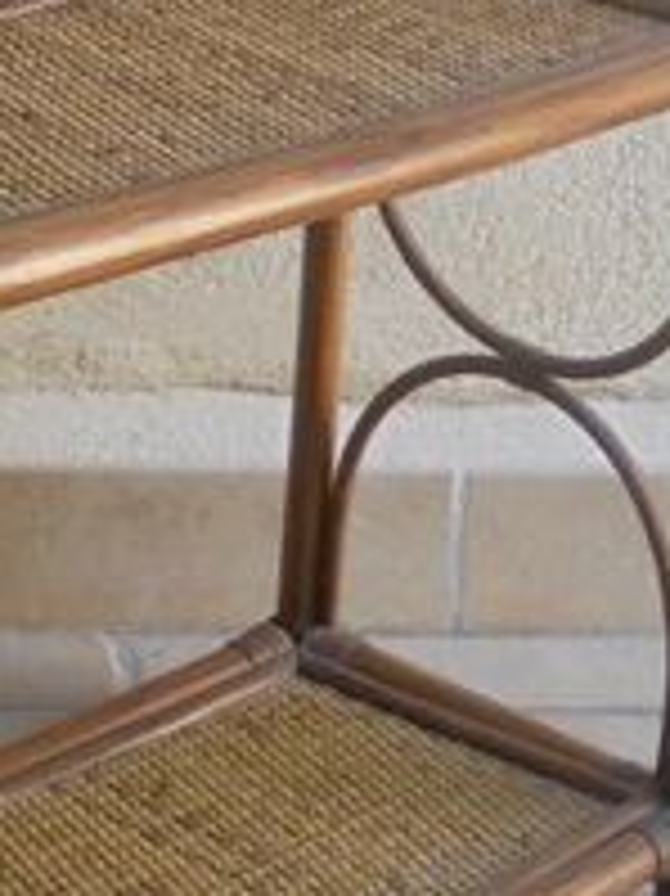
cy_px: 81
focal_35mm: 131
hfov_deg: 11.2
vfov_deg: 14.9
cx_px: 2
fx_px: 3384
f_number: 3.7
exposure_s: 1/60
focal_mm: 5.3
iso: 100
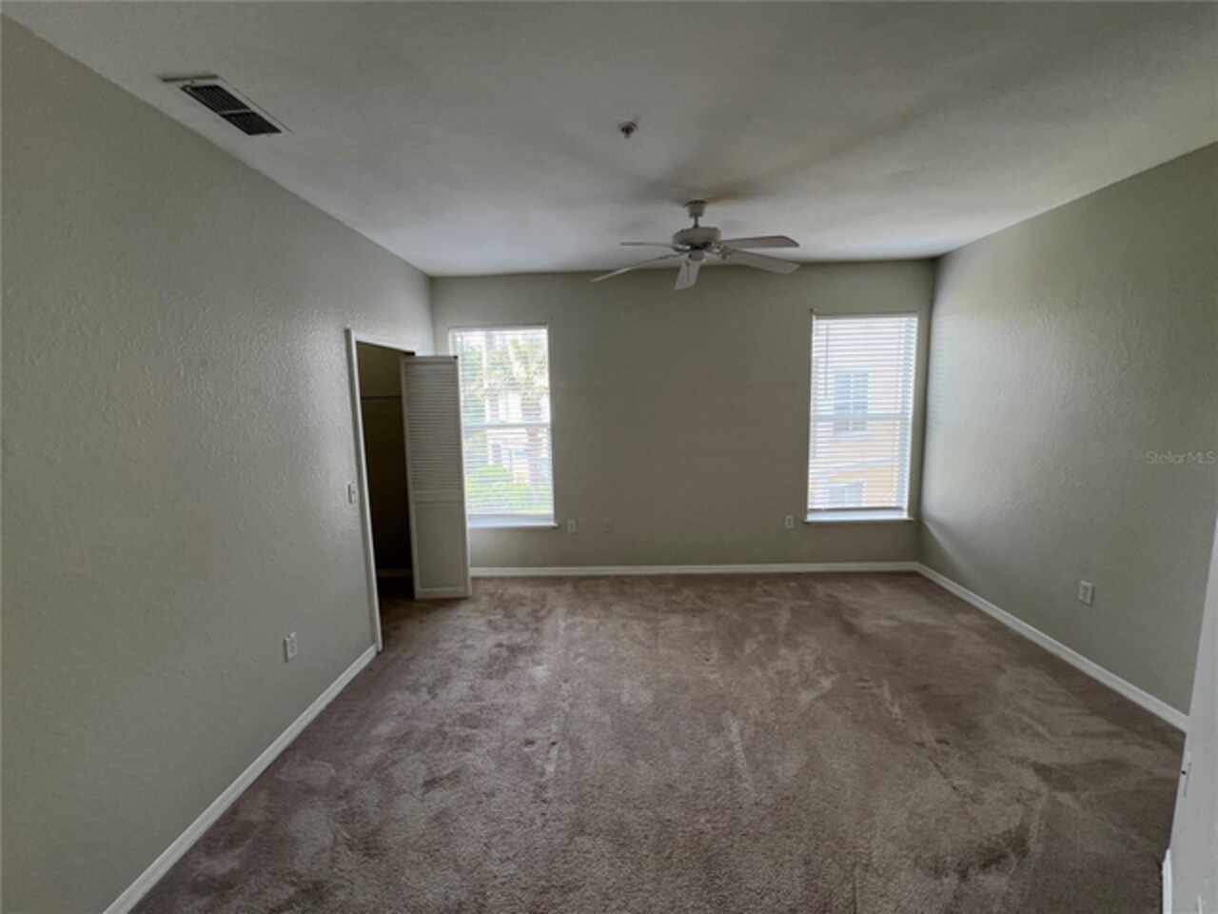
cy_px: 457
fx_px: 457
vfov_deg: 89.9
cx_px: 609
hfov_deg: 106.2
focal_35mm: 13
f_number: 1.8
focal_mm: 1.57
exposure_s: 1/99
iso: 40
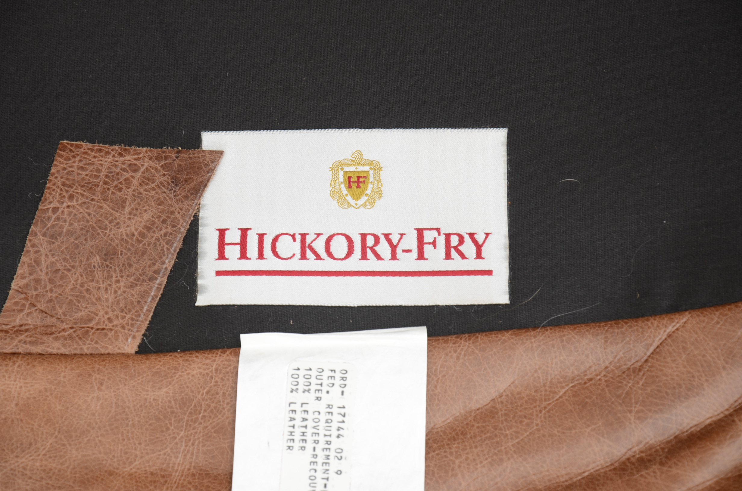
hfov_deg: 13.1
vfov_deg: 8.7
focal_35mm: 158
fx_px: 3240
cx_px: 371
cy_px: 246
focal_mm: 105
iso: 100
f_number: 8
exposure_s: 1/80
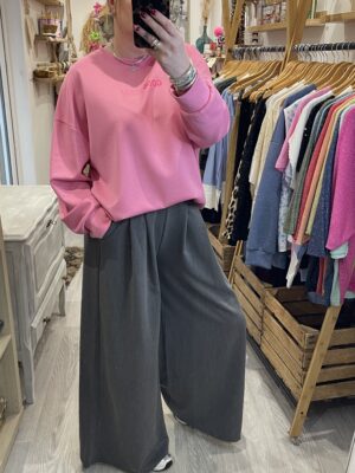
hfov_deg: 54.9
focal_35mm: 25
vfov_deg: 69.4
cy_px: 236
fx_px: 342
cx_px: 178
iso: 125
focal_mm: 5.1
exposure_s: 1/50
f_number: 1.6
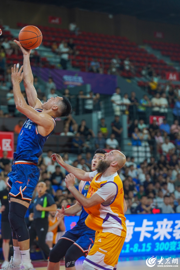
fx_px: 930
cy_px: 135
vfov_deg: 16.5
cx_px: 90
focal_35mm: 124
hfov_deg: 11.1
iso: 1250
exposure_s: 1/500
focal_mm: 124
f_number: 3.5
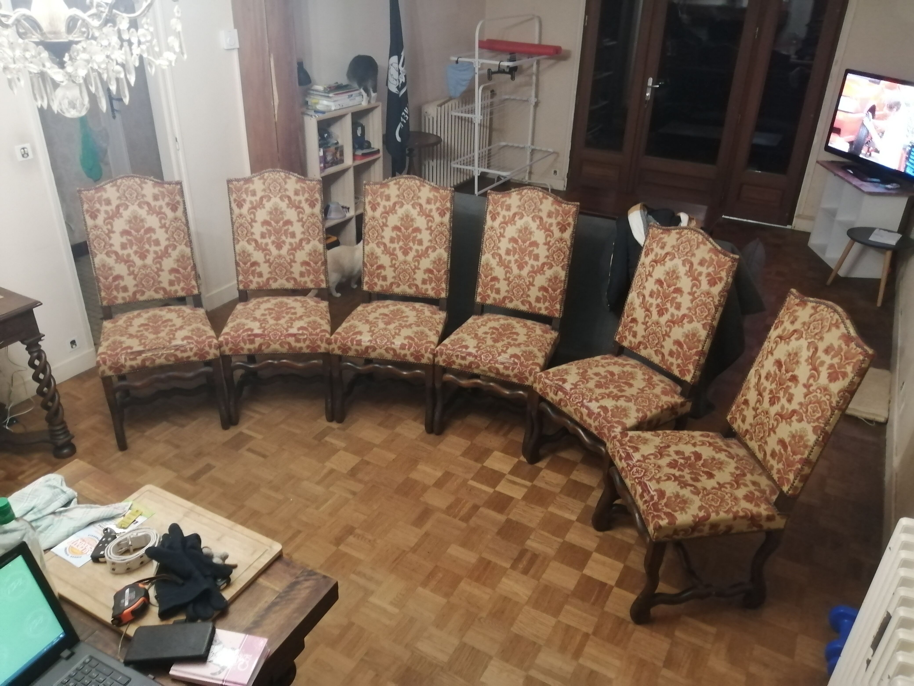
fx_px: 687
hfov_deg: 67.3
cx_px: 457
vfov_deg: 53.1
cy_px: 343
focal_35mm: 26
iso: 400
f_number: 1.8
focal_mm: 3.6
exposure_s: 1/20
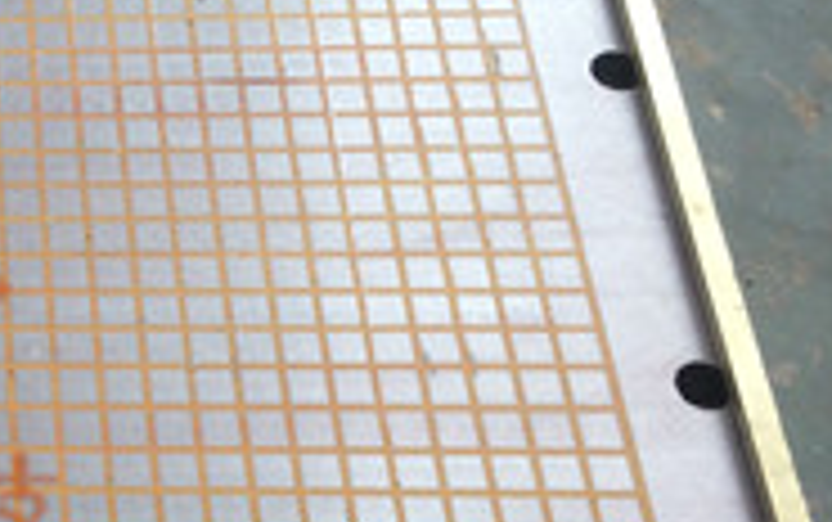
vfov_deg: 15.2
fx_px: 1952
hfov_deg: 21.6
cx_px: -265
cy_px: 277
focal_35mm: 86
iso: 40
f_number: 2.2
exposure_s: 1/60
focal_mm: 4.12
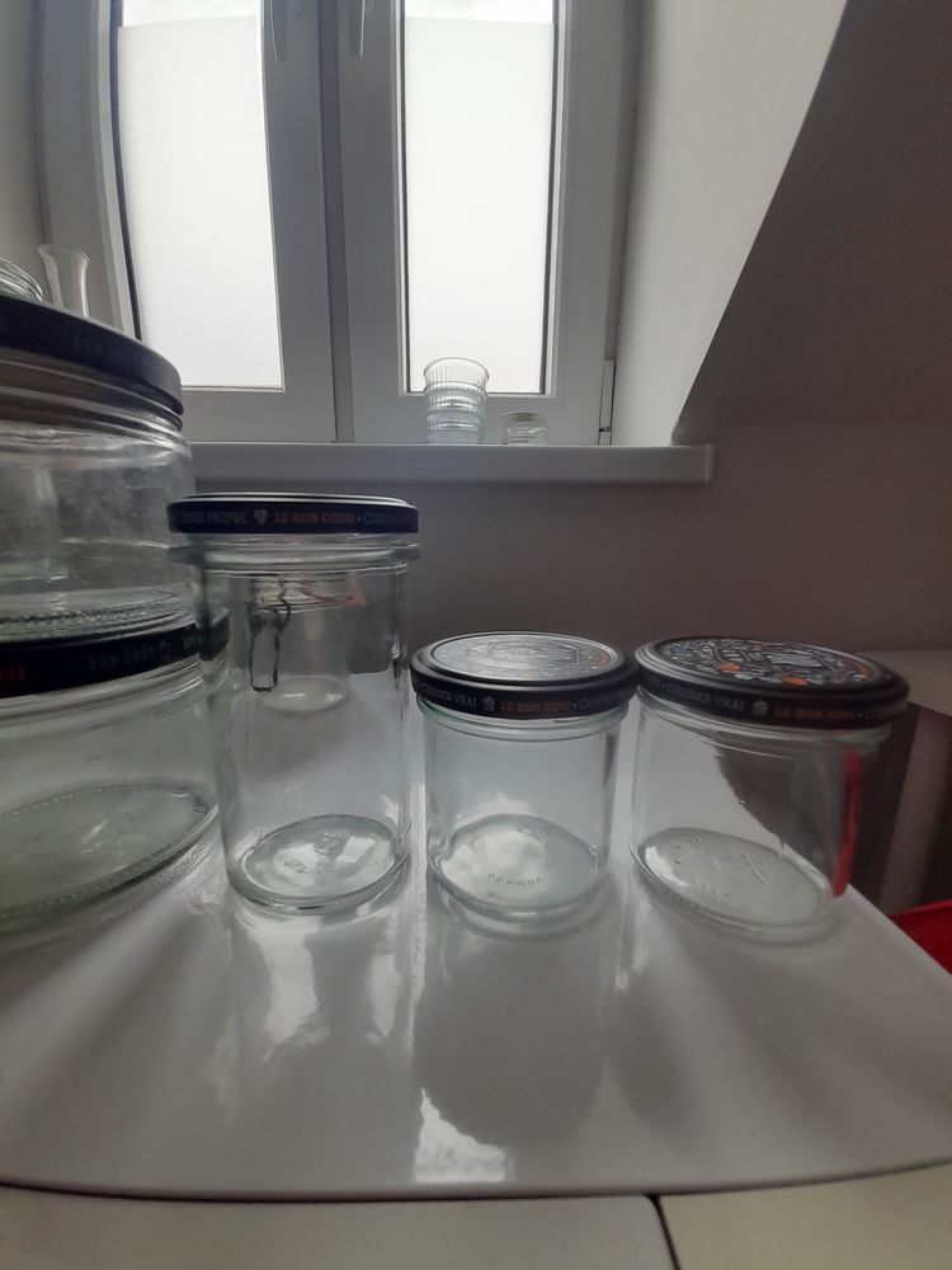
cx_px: 476
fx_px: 477
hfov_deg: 89.9
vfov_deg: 106.2
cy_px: 635
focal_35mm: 13
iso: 40
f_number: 2.2
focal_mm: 1.42
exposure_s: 1/146
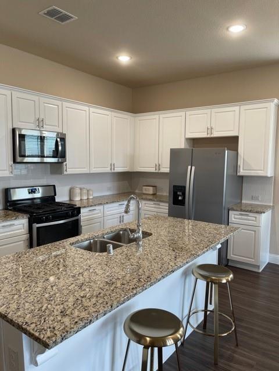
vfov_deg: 67.3
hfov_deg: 53.1
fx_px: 279
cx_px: 140
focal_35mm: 26
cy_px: 186
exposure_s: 1/60
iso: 80
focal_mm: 5.1
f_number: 1.6
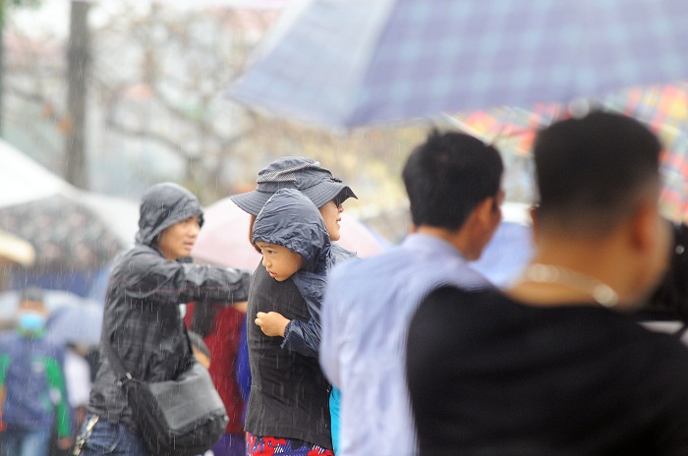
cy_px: 228
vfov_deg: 4.6
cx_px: 344
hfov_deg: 6.9
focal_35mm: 300
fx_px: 5723
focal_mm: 200
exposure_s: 1/160
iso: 400
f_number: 4.5
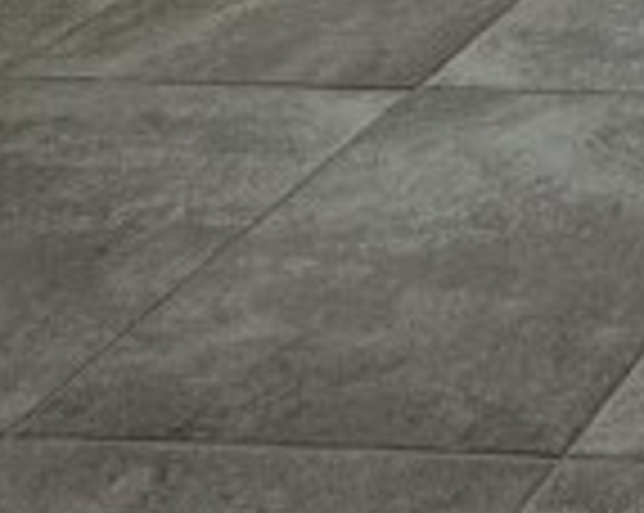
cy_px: -1017
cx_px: 1653
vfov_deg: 10.8
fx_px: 1865
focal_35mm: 98
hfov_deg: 13.1
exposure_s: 1/214
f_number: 2.2
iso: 40
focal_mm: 2.22
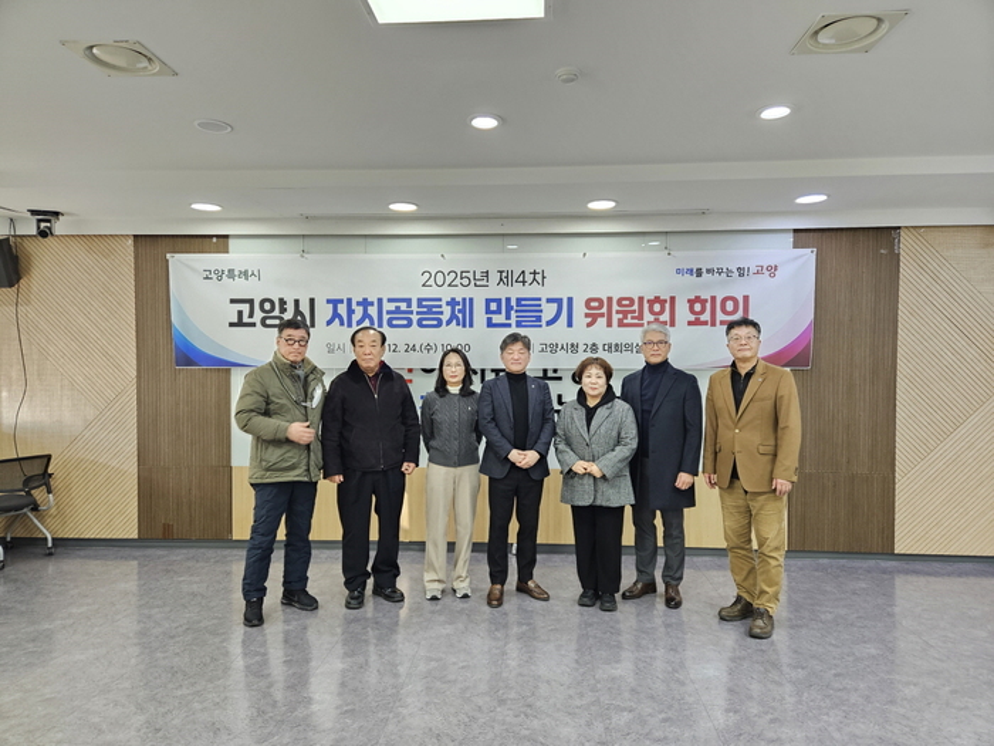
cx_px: 497
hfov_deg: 73.9
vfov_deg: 58.9
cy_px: 373
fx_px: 660
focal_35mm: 23
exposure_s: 1/120
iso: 400
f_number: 1.8
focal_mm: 5.4
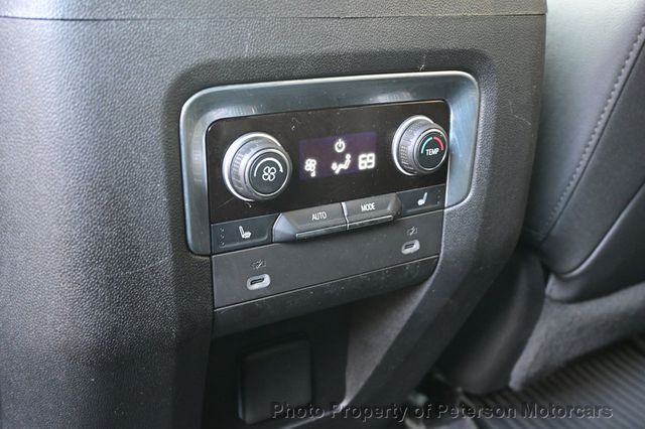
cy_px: 214
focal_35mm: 37
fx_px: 658
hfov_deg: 52.2
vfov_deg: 36.1
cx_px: 322
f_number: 4.2
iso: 2800
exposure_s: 1/40
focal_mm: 24.5
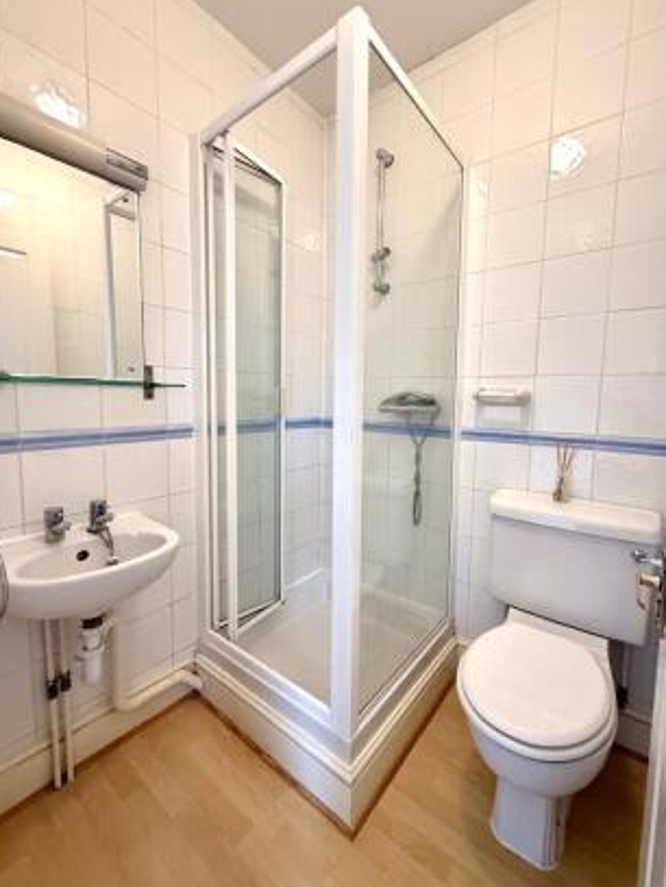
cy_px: 432
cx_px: 348
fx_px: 385
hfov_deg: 81.7
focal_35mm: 15
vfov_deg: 98.1
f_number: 2.2
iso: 200
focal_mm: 2.22
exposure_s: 1/100
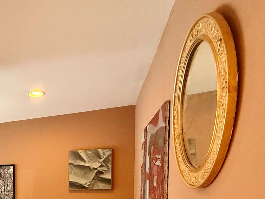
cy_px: 198
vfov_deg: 40.1
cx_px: 2
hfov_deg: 48.4
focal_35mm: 31
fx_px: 237
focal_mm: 2.22
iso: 500
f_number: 2.2
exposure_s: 1/60
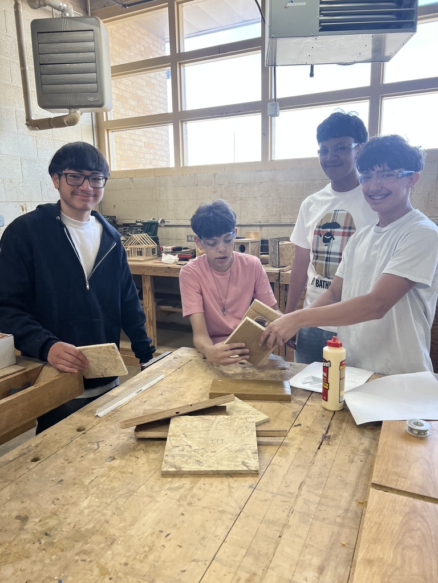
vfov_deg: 67.3
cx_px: 219
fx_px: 439
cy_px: 292
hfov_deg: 53.1
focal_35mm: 26
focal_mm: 5.7
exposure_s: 1/153
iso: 64
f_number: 1.5
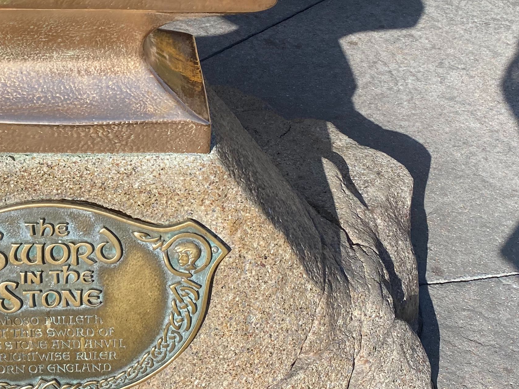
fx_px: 930
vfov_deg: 23.5
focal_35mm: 62
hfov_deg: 30.2
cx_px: 81
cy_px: 115
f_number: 1.8
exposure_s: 1/2315
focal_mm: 4.25
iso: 32
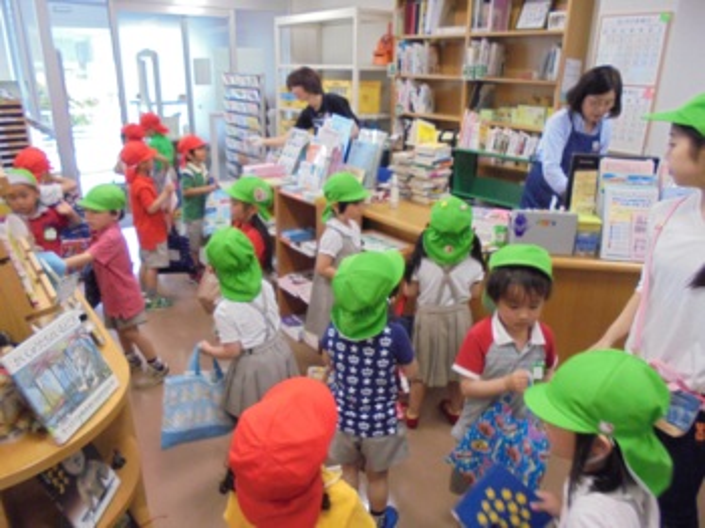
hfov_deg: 67.3
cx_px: 352
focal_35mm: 26
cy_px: 264
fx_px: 529
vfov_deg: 53.0
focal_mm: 4.6
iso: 200
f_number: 3.5
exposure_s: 1/30
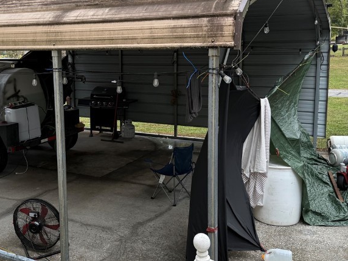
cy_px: 110
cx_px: 114
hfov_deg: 43.2
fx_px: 432
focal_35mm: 43
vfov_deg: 33.5
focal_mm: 6.76
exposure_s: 1/1174
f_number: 1.78
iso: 100
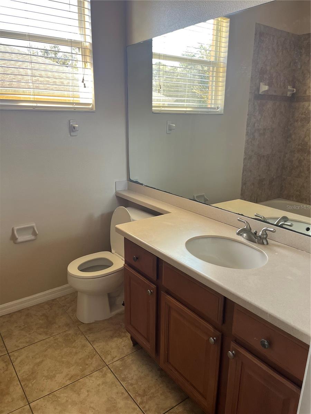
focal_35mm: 26
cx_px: 156
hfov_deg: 53.1
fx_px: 311
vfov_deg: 67.3
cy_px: 207
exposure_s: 1/121
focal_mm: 5.1
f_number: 1.6
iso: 100
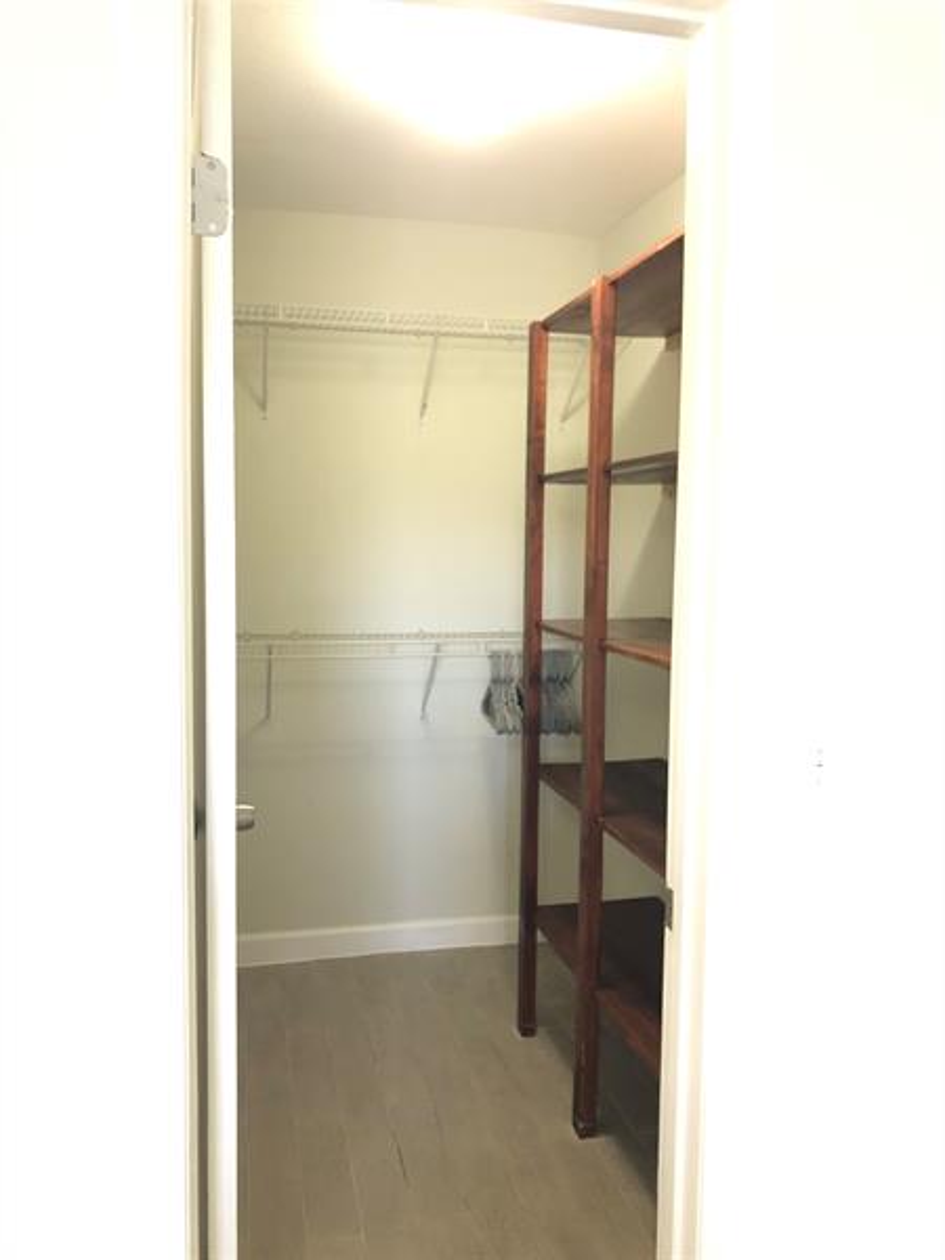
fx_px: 1019
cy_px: 630
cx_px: 472
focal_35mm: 28
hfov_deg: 49.7
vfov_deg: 63.4
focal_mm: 3.99
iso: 100
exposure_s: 1/15
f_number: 1.8
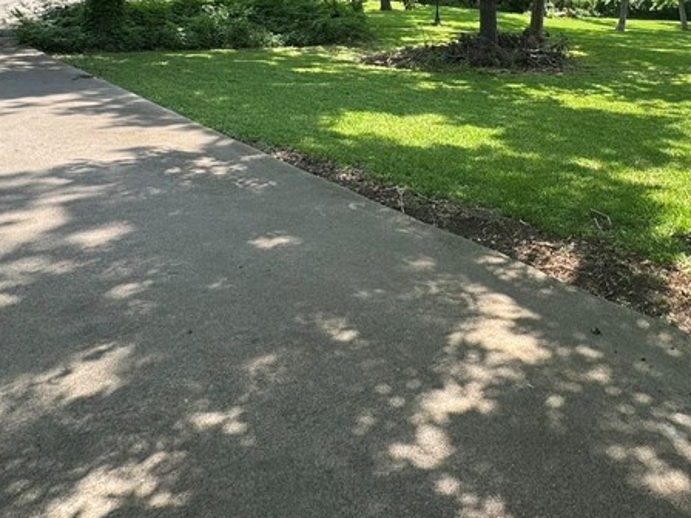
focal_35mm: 32
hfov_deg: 53.7
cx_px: 535
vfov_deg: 41.3
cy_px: 69
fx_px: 639
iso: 40
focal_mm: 2.22
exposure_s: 1/381
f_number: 2.2
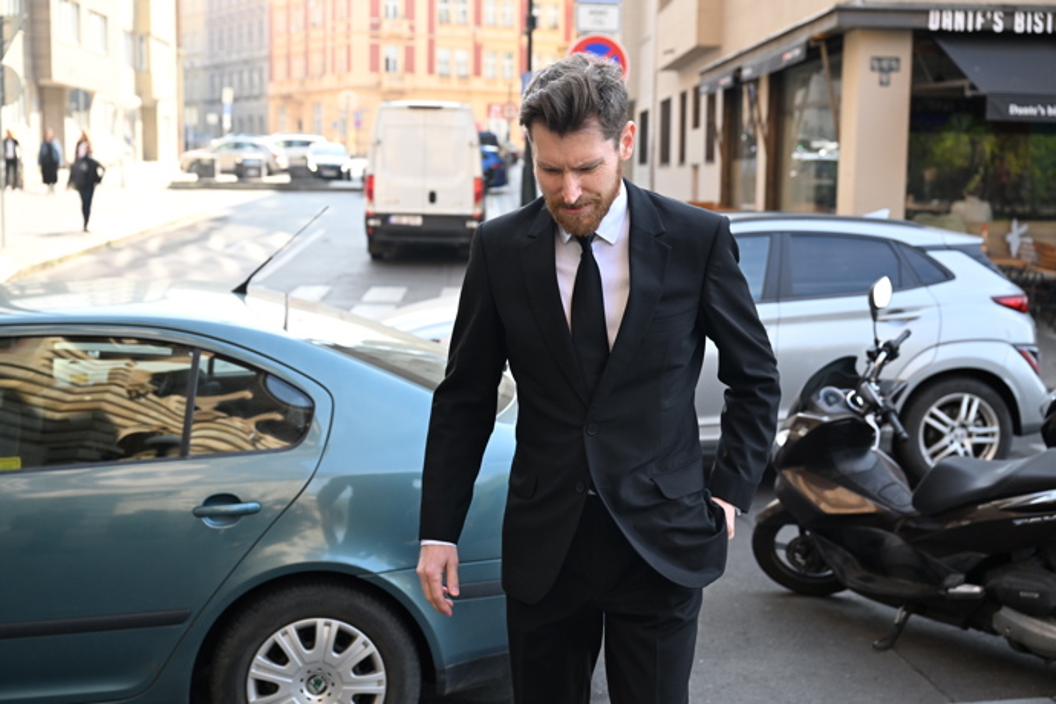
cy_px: 352
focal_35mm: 48
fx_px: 1408
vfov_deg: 28.1
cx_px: 528
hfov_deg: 41.1
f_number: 4.5
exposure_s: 1/1250
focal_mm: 48
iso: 1250
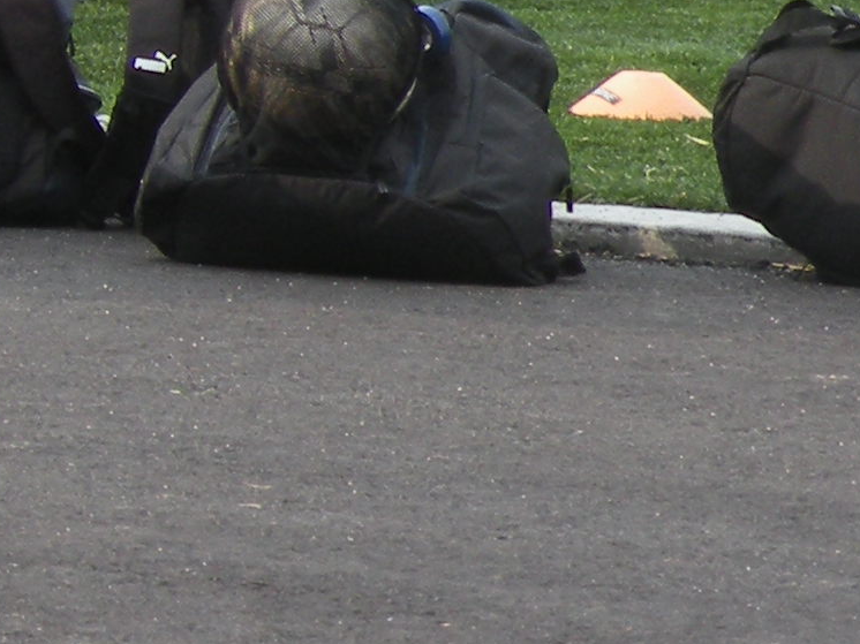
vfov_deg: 3.6
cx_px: -1175
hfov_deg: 4.7
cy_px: -715
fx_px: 10208
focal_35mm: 411
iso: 64
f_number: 5
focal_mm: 14.9
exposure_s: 1/108
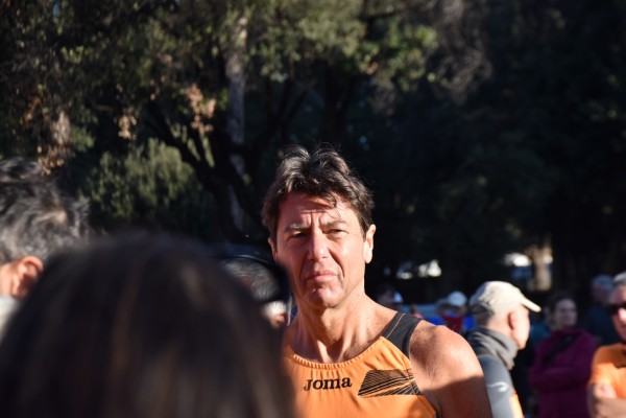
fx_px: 2217
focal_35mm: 128
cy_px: 209
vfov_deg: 10.8
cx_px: 313
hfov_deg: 16.1
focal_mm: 85
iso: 320
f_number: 7.1
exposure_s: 1/800
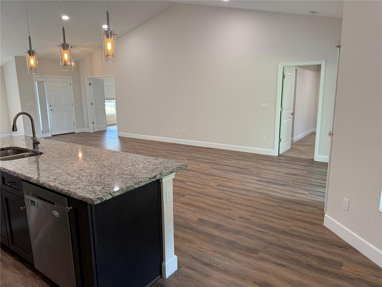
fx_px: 265
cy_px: 144
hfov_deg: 71.6
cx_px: 191
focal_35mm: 24
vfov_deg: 56.8
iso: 200
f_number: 1.78
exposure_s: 1/120
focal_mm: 6.76
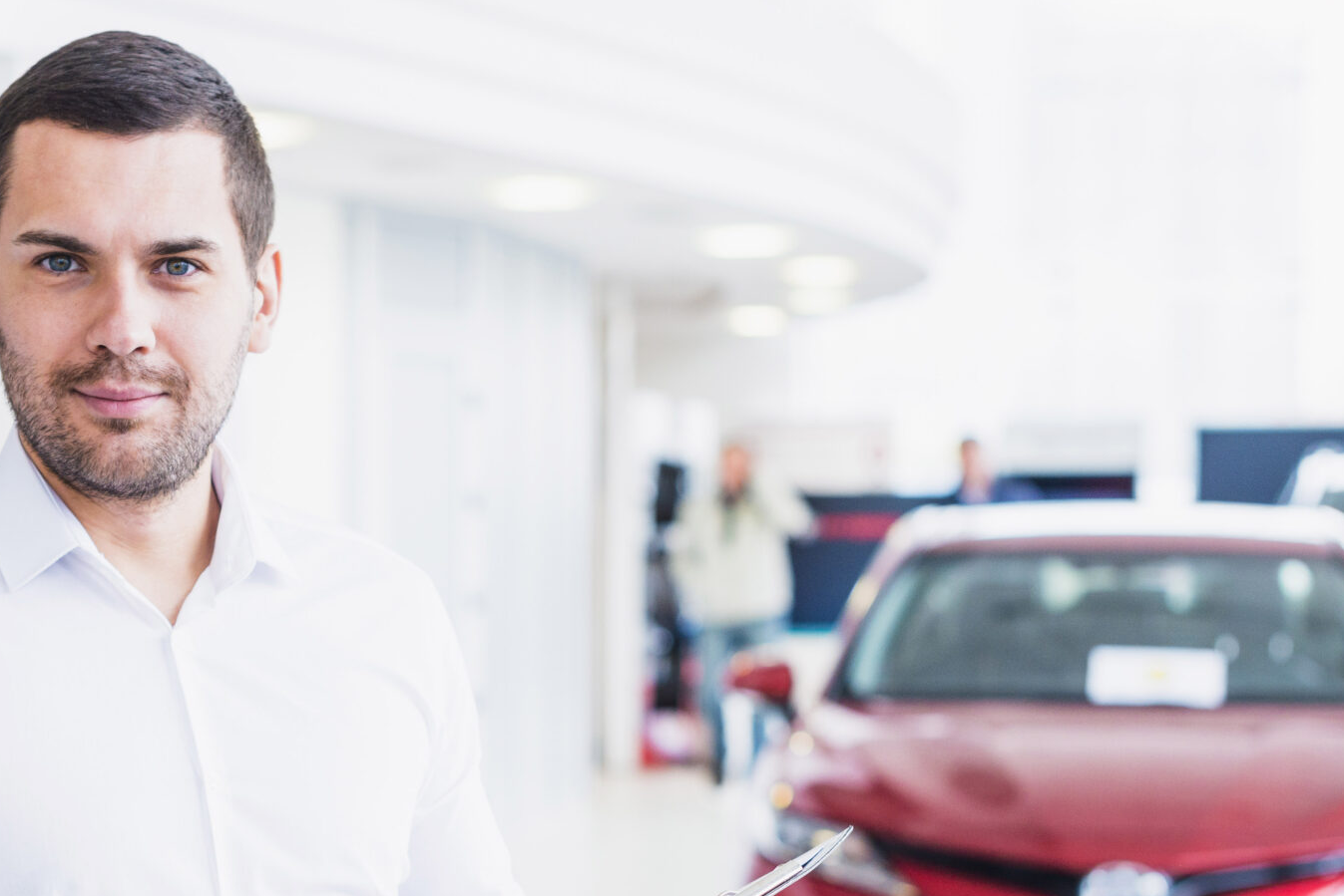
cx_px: 280
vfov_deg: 14.3
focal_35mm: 95
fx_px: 3548
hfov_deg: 21.2
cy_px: 761
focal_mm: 50
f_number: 3.2
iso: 400
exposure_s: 1/160
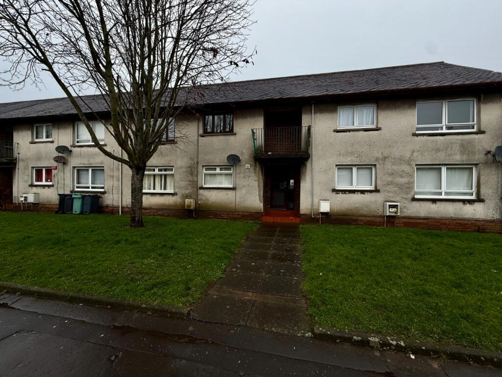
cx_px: 251
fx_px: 203
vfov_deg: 85.7
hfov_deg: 102.1
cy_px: 188
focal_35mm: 14
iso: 50
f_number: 2.2
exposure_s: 1/679
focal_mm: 2.22
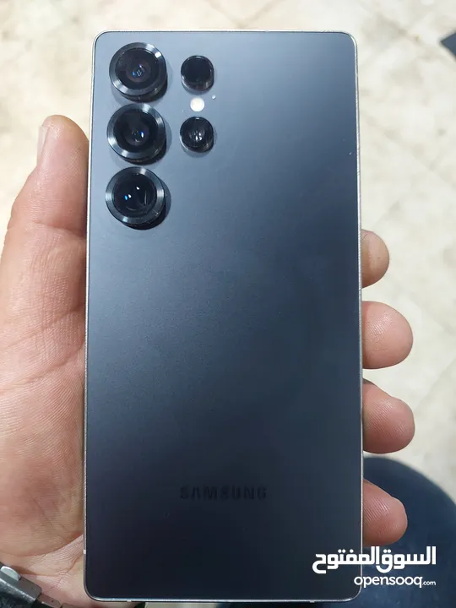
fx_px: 404
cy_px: 304
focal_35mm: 23
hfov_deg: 58.9
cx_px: 228
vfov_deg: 73.9
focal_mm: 5.06
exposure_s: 1/33.3
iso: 400
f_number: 1.8
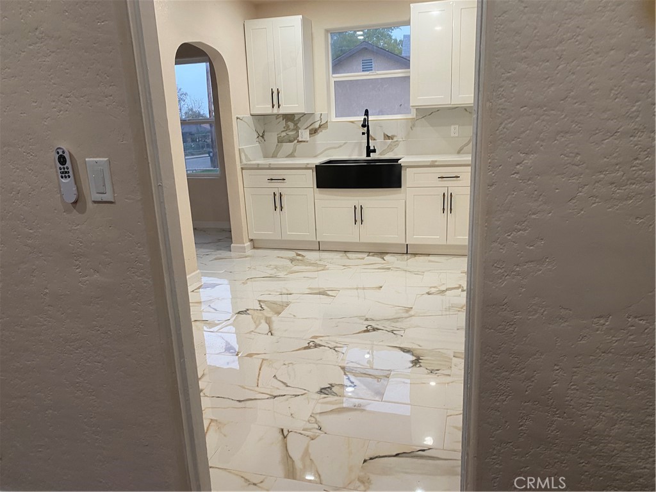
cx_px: 328
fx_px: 493
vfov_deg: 53.1
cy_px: 246
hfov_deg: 67.3
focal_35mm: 26
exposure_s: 1/60
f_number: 1.8
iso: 80
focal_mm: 4.25
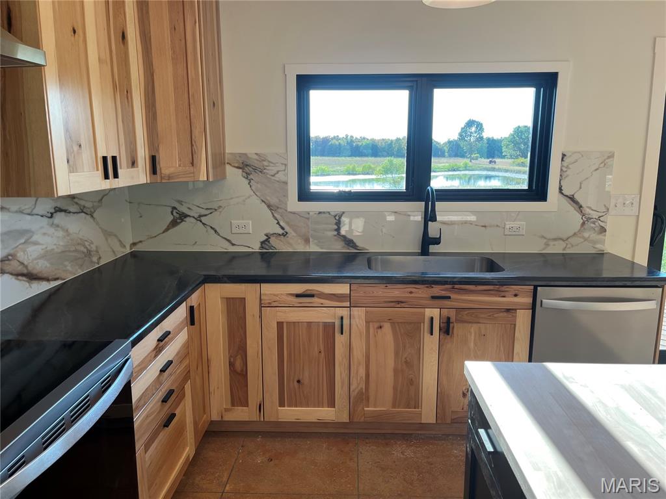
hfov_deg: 67.3
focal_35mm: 26
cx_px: 333
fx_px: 500
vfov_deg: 53.1
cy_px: 250
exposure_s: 1/232
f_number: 1.6
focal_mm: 5.1
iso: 40
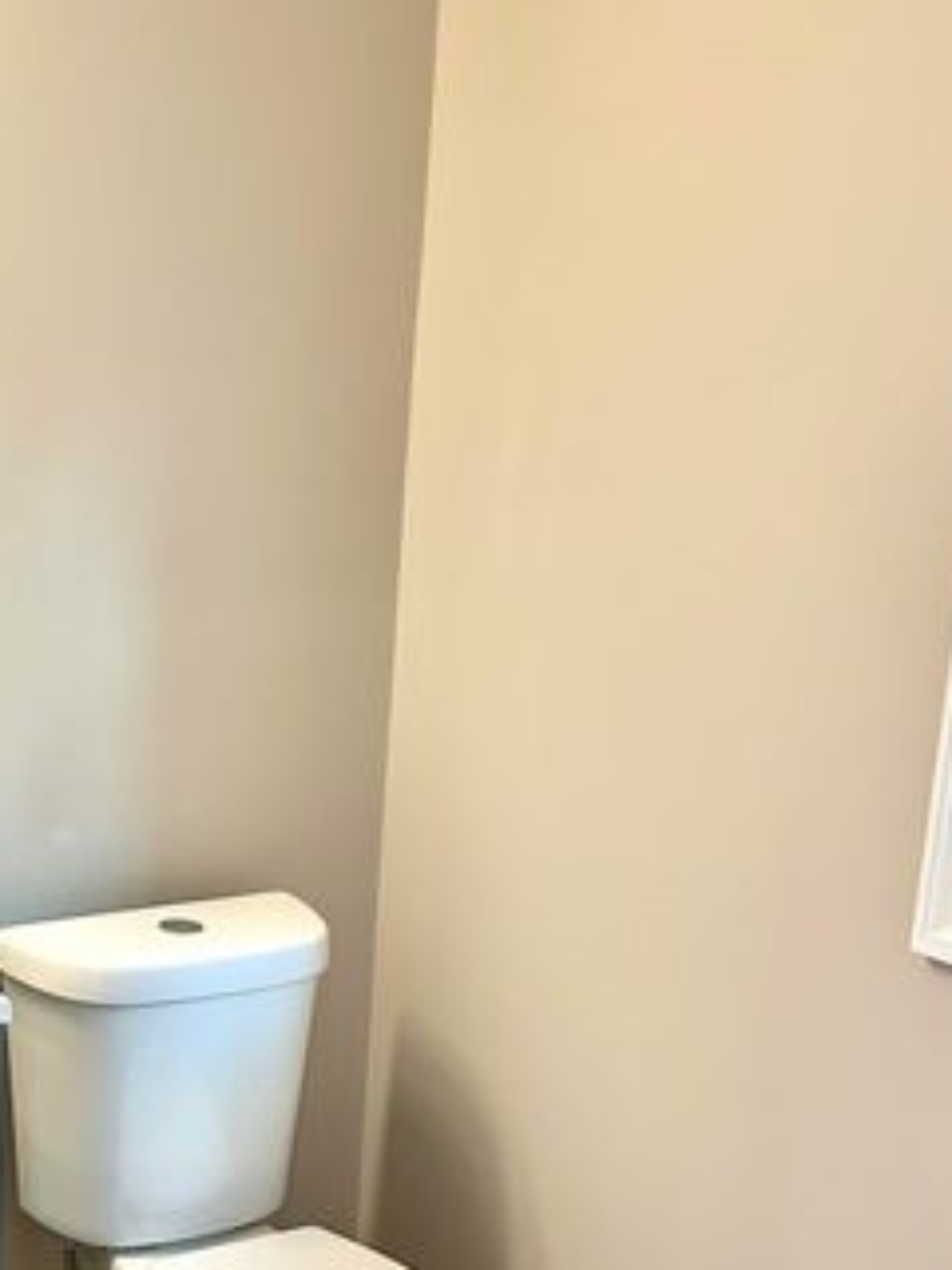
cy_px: 784
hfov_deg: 27.6
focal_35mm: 50
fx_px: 1833
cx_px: 20
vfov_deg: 38.0
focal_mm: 6.86
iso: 200
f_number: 1.78
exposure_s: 1/120
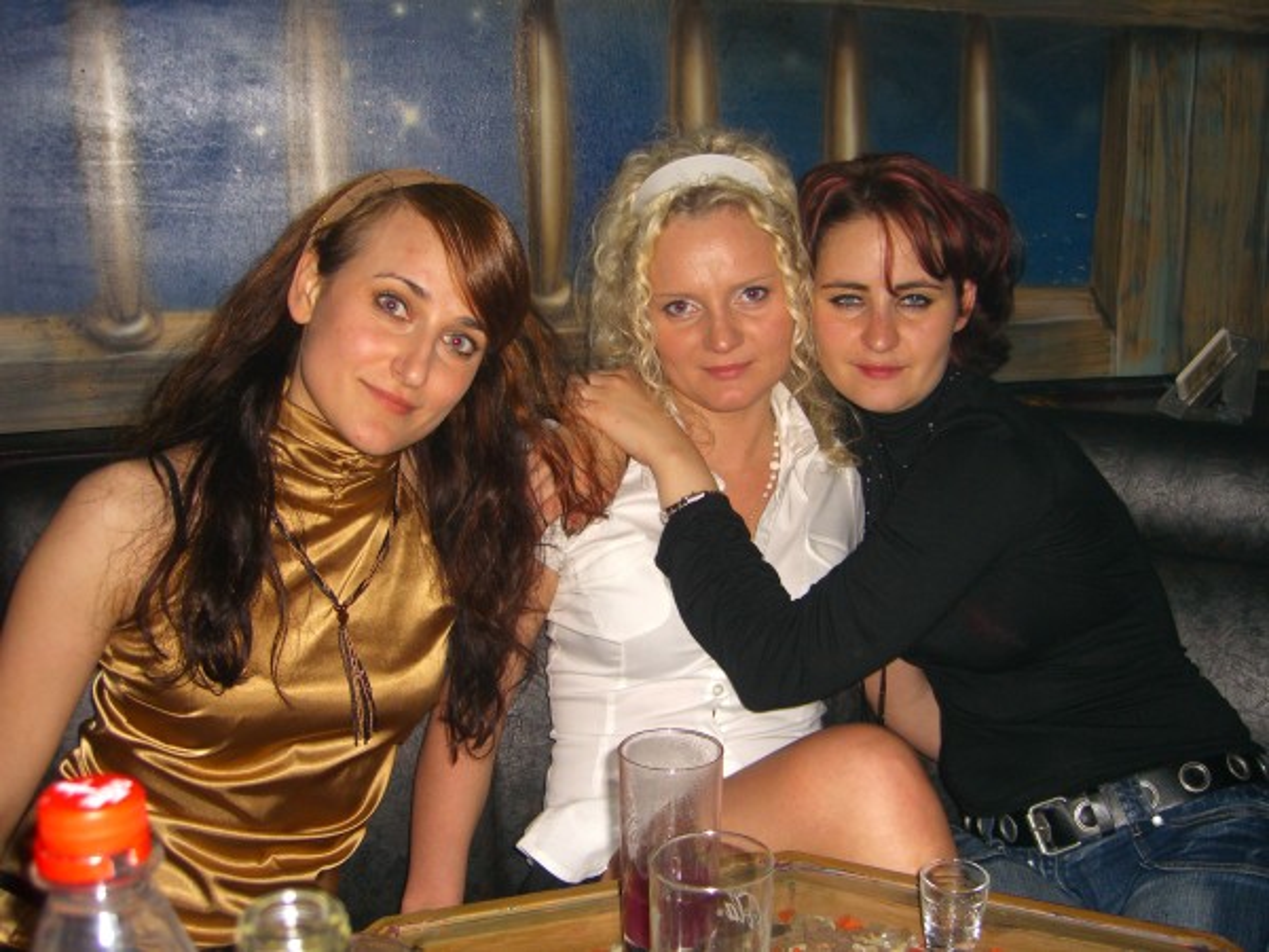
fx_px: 1393
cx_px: 634
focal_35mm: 38
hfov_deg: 49.0
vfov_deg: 37.7
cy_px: 476
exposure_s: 1/60
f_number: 2.8
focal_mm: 7.9
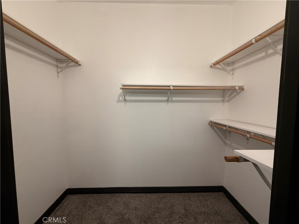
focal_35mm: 14
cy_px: 112
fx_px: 121
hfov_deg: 102.1
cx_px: 150
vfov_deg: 85.7
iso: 320
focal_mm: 2.22
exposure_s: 1/120
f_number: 2.2
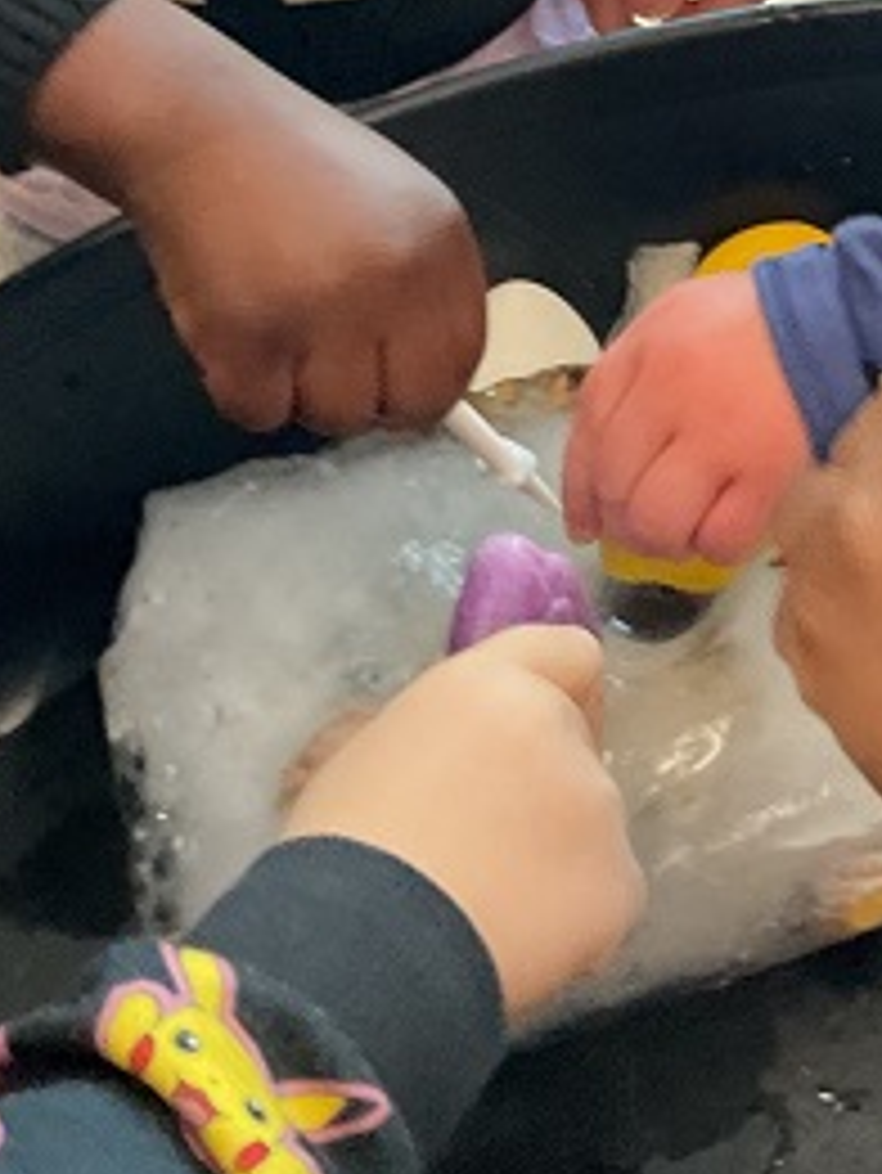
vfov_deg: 25.0
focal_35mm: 74
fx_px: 2512
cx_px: 936
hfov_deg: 19.2
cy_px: -22
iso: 250
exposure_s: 1/60
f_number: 1.8
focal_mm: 3
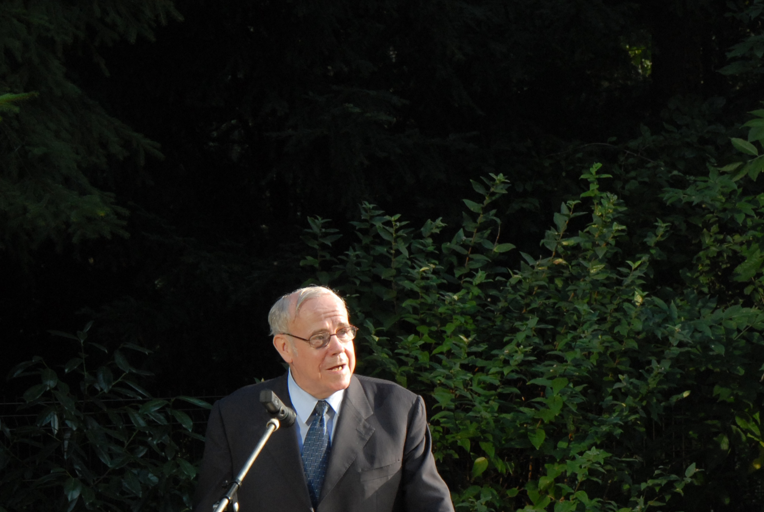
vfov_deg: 7.4
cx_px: 660
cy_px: 339
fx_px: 3951
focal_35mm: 186
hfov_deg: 11.0
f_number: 8
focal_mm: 65
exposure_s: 1/180
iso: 400
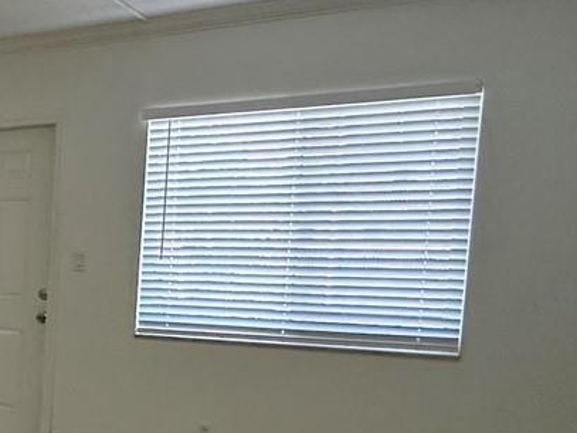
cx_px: -432
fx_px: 917
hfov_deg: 22.5
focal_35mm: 55
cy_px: 327
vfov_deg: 26.2
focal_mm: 2.22
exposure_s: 1/120
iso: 200
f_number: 2.2
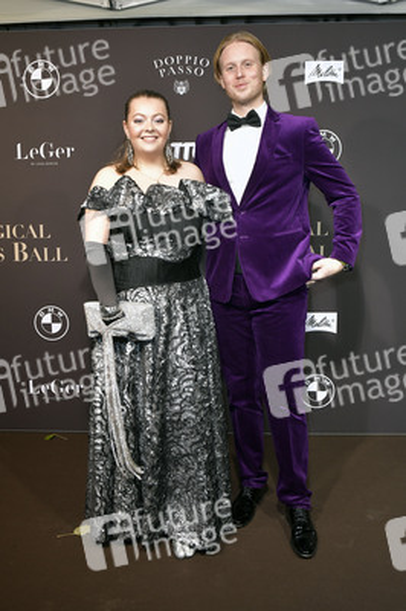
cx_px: 203
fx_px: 474
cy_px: 306
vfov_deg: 65.5
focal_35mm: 28
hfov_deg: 46.3
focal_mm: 28
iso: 1600
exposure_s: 1/250
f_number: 6.3
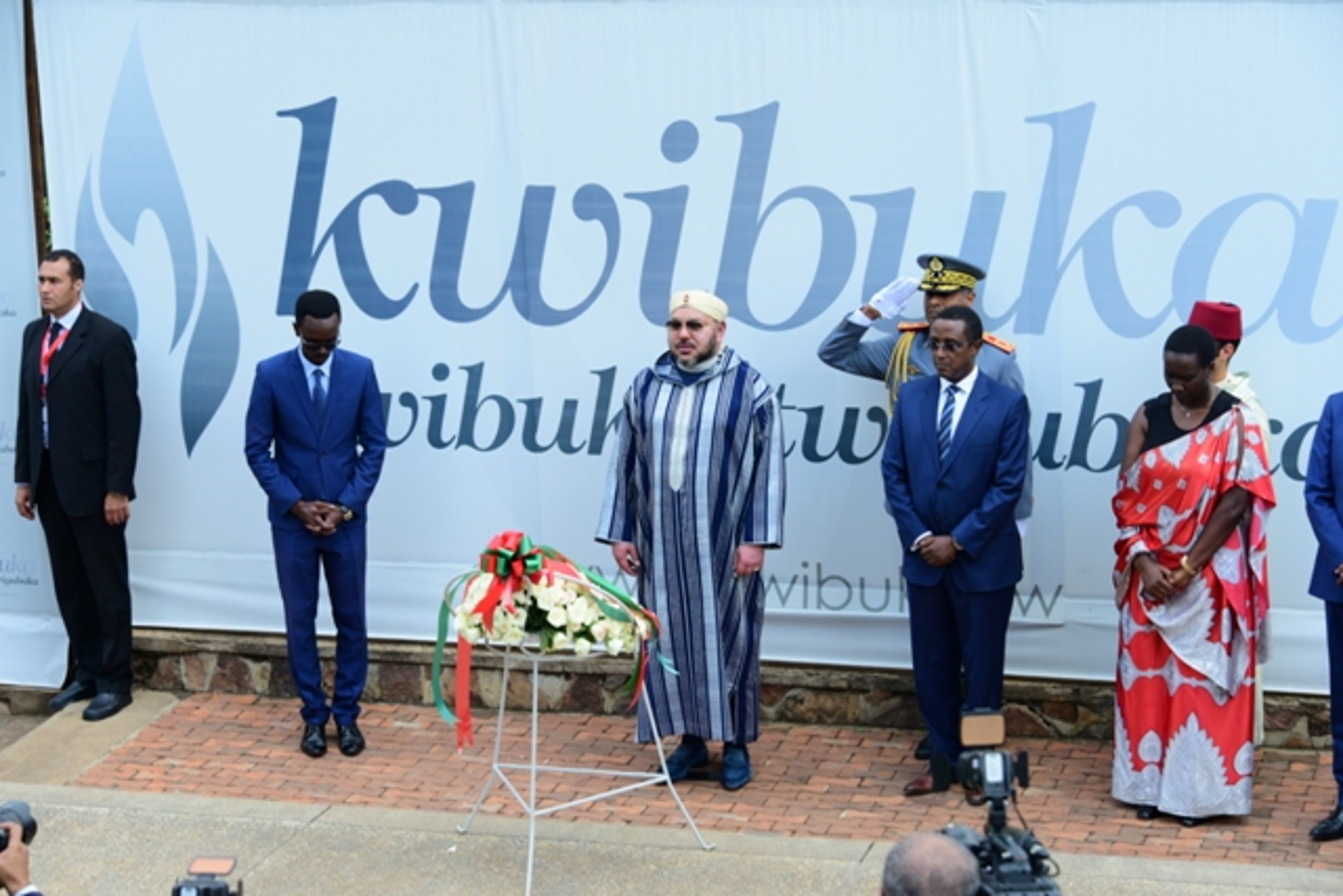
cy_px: 448
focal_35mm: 92
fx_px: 3433
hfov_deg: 22.1
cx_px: 672
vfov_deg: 14.9
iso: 320
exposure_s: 1/250
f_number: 6.3
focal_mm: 92
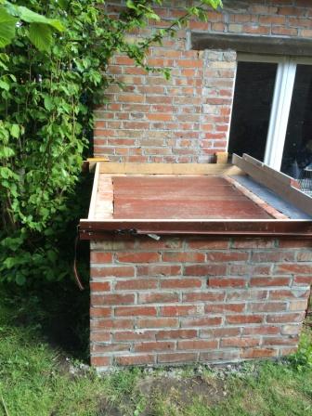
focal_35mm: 30
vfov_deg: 60.0
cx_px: 156
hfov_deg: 46.8
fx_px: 361
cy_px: 208
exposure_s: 1/140
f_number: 2.2
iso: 32
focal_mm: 4.12
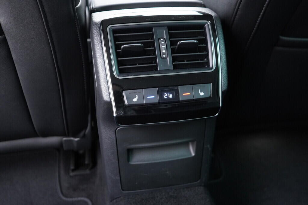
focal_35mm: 36
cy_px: 102
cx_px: 154
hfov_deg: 53.1
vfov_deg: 36.9
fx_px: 308
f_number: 2.8
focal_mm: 24
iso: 1250
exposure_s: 1/40
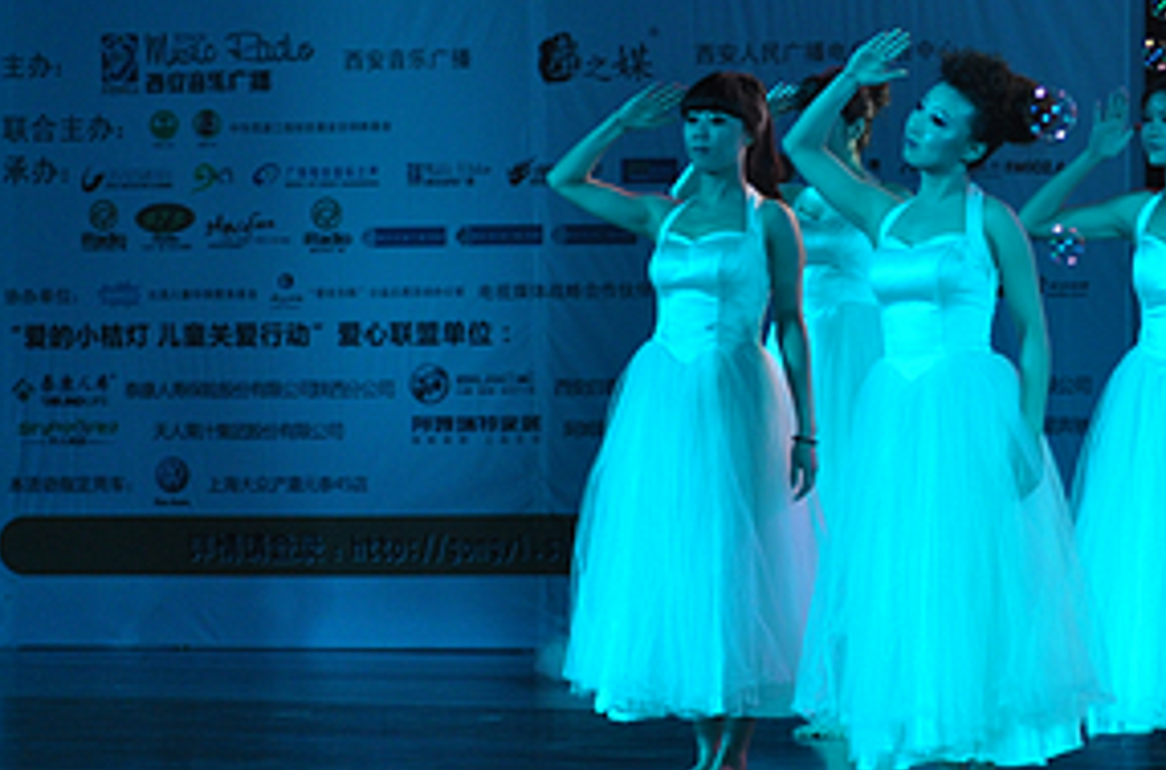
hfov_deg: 8.6
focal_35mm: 239
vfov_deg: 5.7
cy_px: 210
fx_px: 7720
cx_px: 987
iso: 400
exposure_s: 1/100
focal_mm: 70
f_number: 2.8
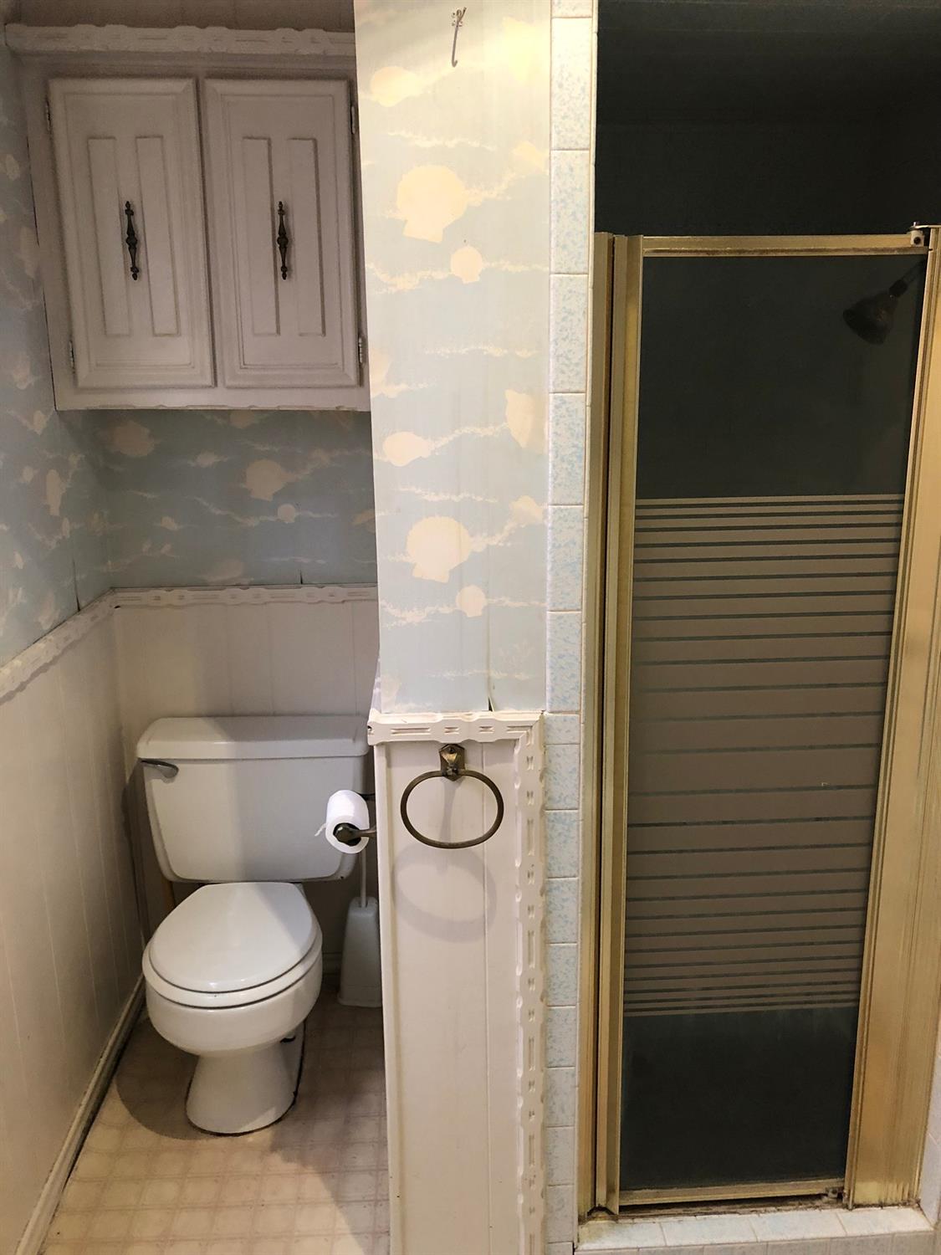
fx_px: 1015
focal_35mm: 28
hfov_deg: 49.7
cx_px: 470
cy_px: 628
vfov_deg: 63.4
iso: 50
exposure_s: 1/15
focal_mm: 4
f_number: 1.8
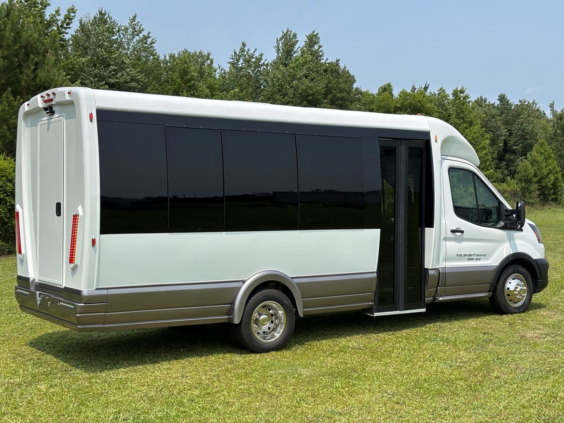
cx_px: 282
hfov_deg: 36.8
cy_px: 212
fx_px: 847
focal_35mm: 52
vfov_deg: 28.0
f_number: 1.6
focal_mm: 5.96
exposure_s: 1/2857
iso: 40
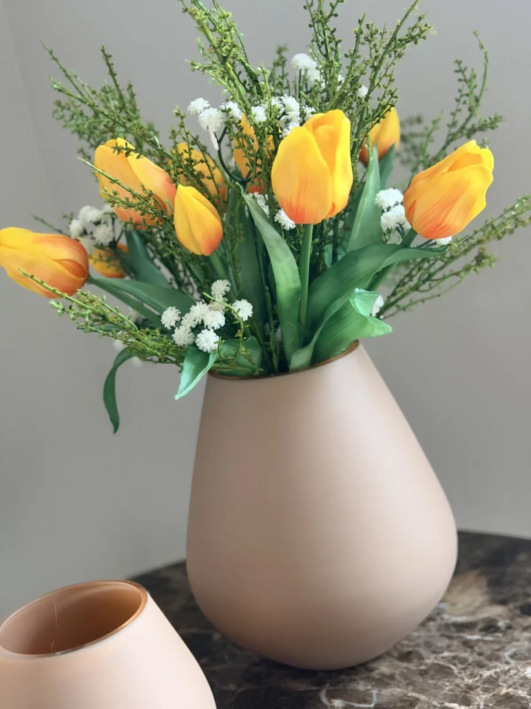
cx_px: 266
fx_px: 982
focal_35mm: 48
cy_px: 354
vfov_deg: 39.7
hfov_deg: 30.3
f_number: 1.78
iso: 500
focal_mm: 6.76
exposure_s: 1/32
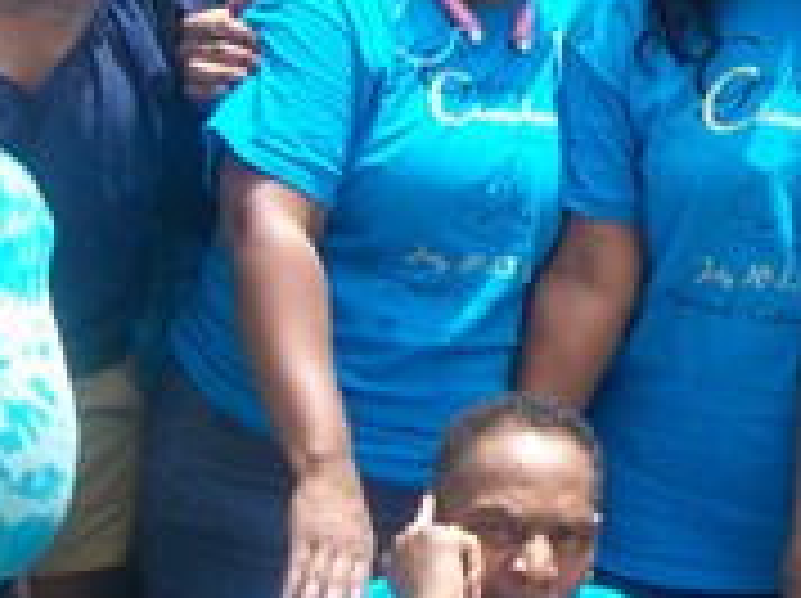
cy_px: 166
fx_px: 3559
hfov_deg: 12.8
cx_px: 666
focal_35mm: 154
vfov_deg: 9.6
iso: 64
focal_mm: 6.3
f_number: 2.8
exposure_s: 1/400
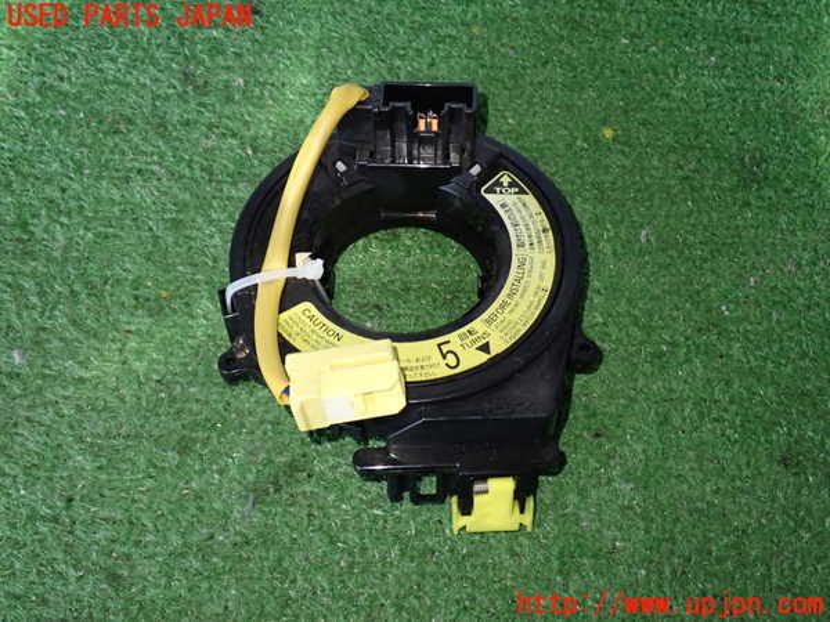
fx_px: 983
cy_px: 311
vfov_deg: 35.1
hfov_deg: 45.8
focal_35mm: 41
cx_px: 415
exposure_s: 1/30
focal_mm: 7.31
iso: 800
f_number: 2.8
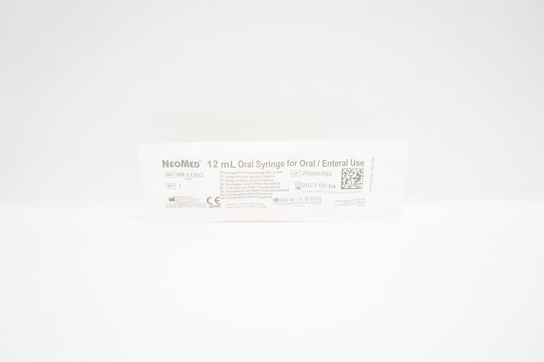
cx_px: 272
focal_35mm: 27
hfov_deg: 67.4
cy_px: 181
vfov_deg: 47.8
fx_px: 408
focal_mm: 18
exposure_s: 1/80
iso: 800
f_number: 5
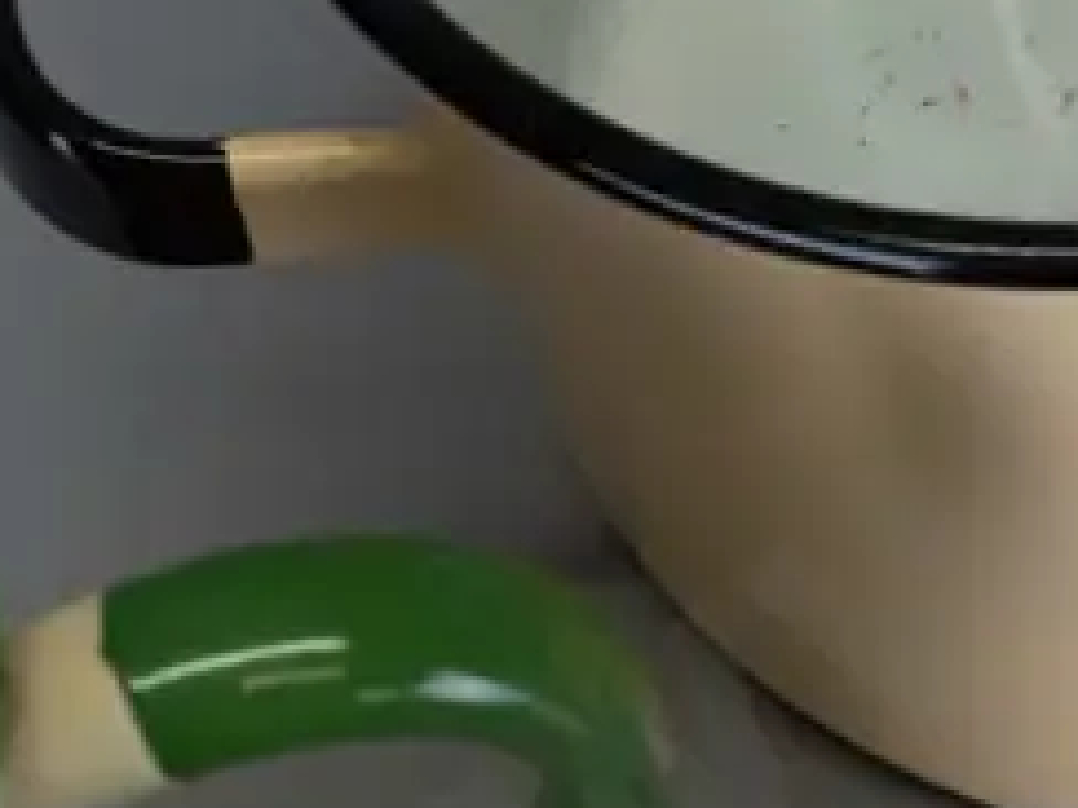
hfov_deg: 10.0
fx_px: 5761
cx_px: 2006
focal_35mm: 185
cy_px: -238
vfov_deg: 7.9
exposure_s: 1/640
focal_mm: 22
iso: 3200
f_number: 5.6
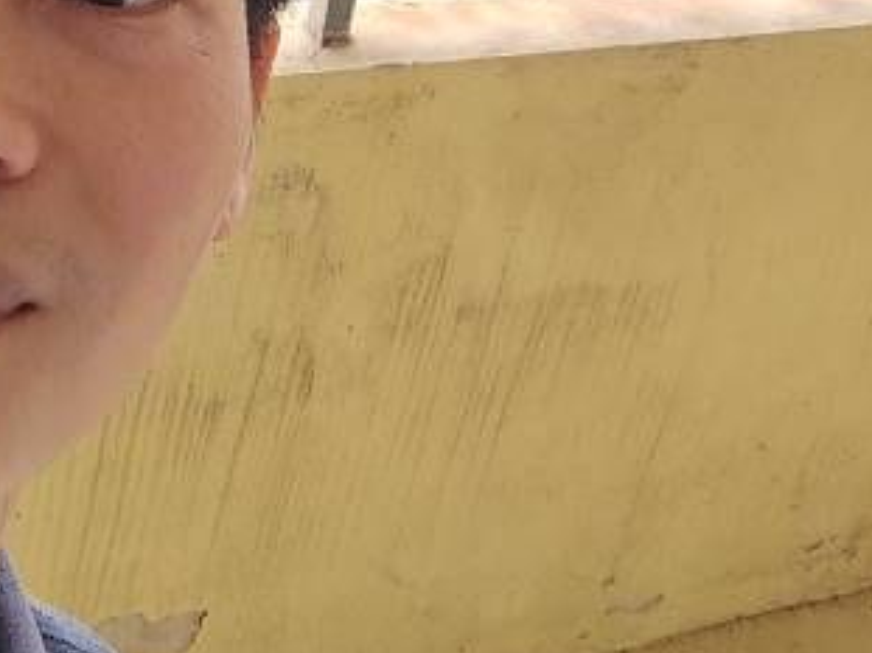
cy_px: -213
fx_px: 1989
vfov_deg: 17.4
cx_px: 233
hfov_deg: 24.5
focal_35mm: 79
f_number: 2.45
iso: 50
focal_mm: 3.27
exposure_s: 1/280
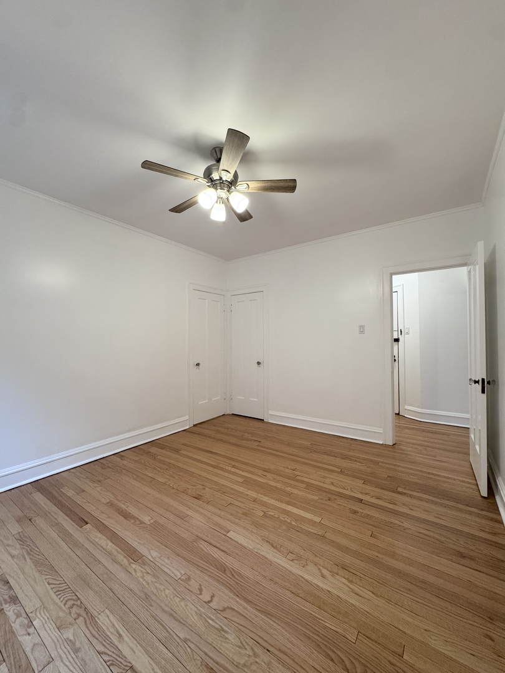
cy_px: 336
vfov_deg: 102.1
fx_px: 272
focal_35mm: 14
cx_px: 252
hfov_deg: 85.7
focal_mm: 2.22
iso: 250
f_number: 2.2
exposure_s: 1/120
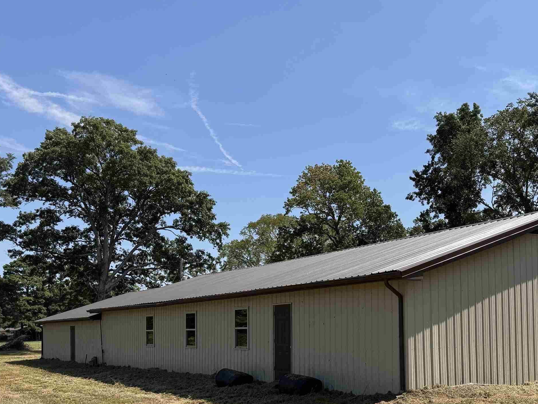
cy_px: 307
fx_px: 606
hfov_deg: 46.7
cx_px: 379
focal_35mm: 39
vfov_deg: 35.9
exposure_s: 1/4608
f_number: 1.78
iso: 80
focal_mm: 6.76
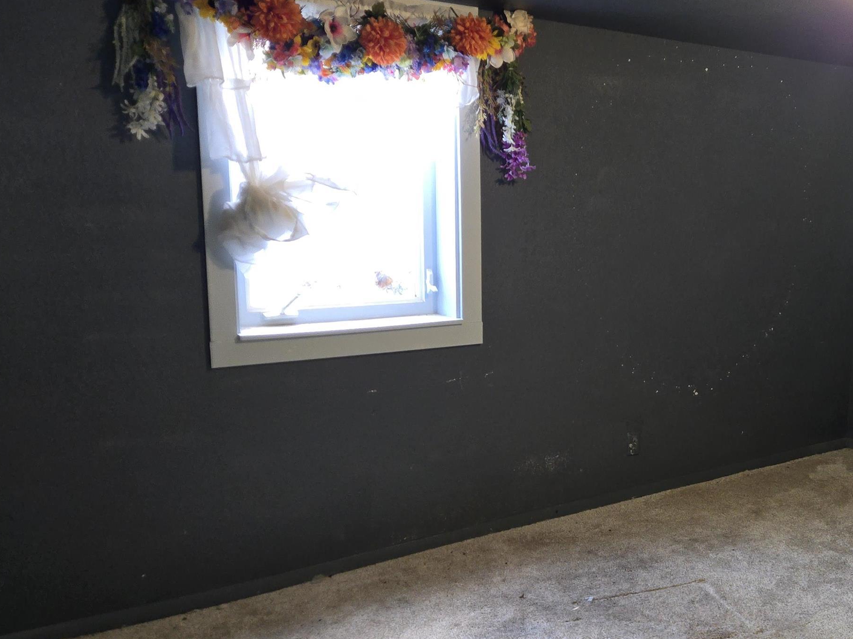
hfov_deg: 46.0
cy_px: 388
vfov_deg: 36.7
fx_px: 961
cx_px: 649
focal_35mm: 39
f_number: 1.8
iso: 125
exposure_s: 1/24
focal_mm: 5.4
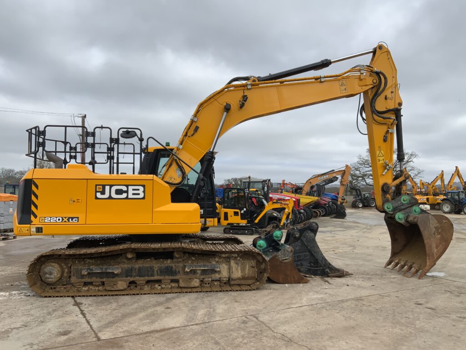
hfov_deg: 61.7
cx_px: 233
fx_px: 390
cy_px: 175
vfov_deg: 48.2
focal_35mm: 29
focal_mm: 3
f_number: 1.8
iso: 16
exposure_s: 1/613
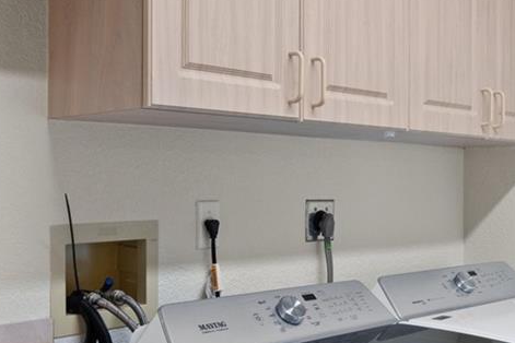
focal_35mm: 54
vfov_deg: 25.0
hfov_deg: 36.7
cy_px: 173
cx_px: 316
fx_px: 773
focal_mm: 10.6
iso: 250
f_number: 9
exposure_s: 1/2.5
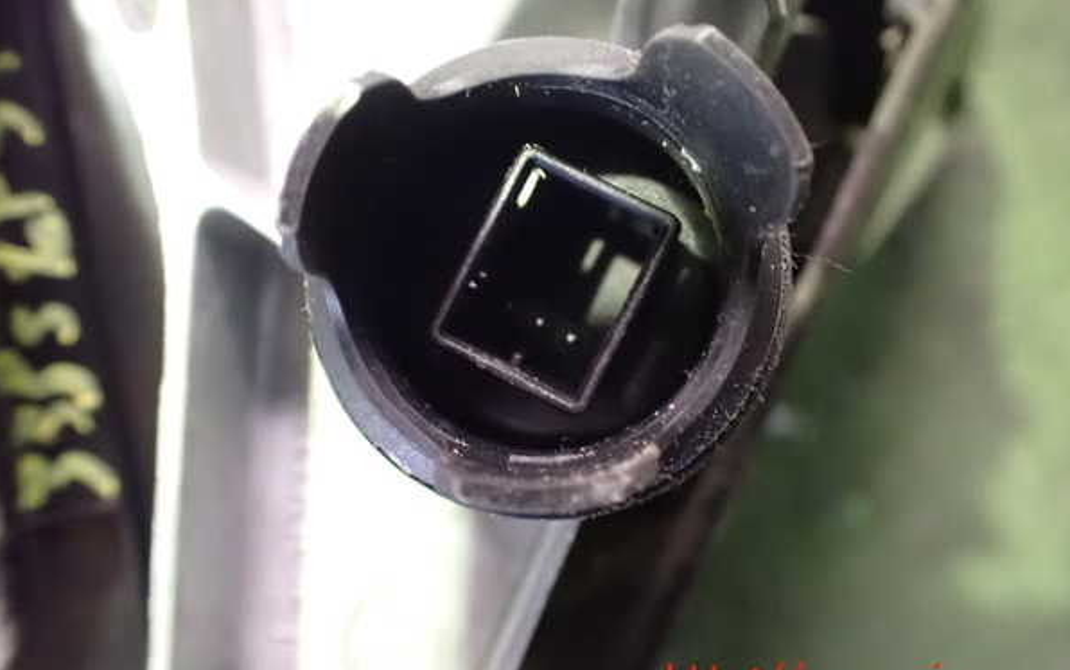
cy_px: 300
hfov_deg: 59.6
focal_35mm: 32
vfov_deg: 39.4
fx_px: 934
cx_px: 533
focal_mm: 5.4
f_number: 2.3
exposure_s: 1/15
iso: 1600
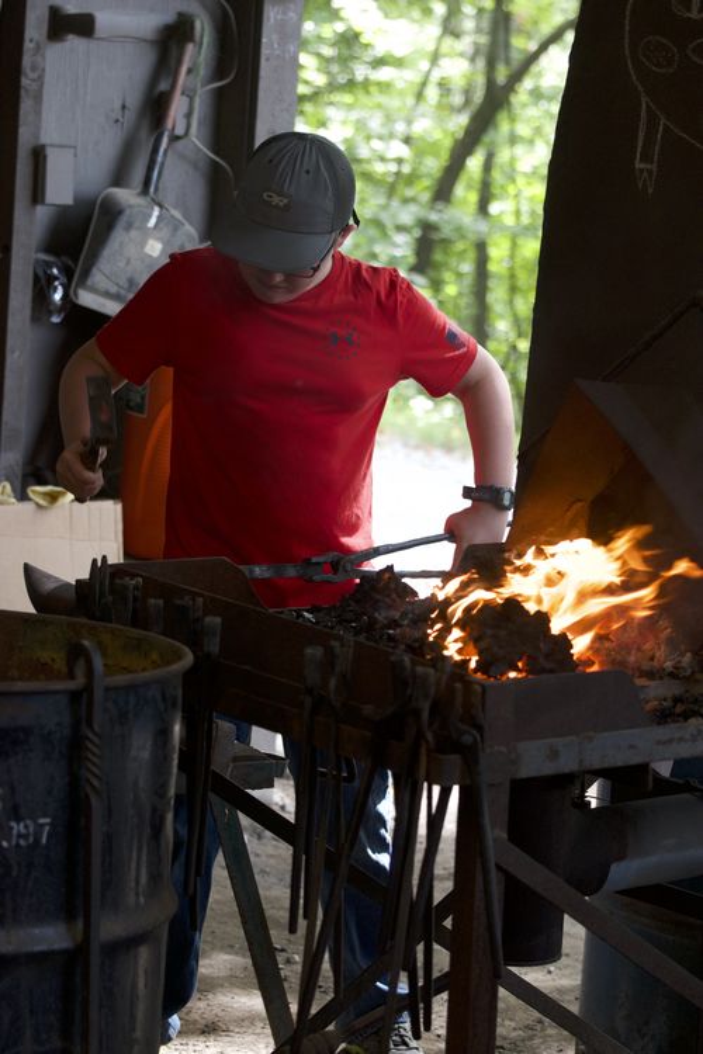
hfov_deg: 12.2
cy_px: 527
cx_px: 352
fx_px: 3295
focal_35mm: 112
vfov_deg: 18.2
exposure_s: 1/160
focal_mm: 75
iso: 1600
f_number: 5
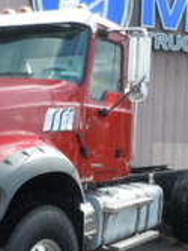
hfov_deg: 21.6
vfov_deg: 28.8
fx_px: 486
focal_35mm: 67
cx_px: 35
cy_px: 162
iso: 100
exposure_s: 1/320
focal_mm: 5
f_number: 3.7
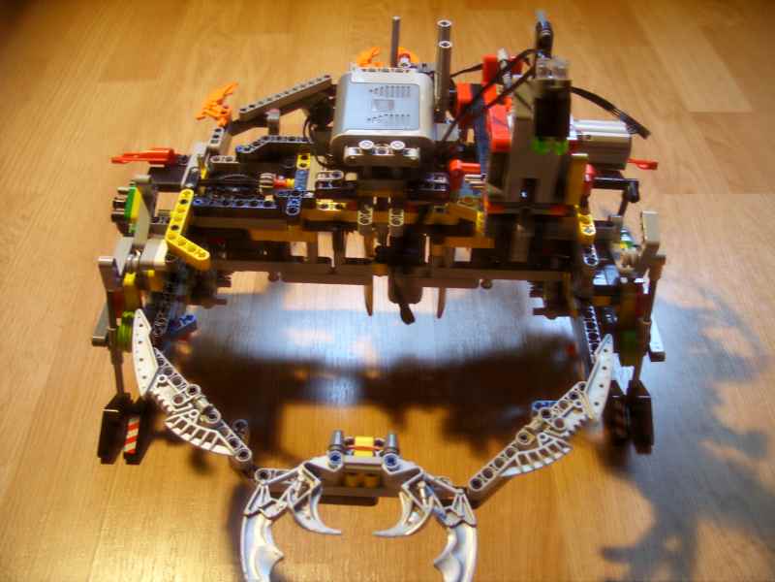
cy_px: 291
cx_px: 388
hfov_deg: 49.0
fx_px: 851
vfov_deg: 37.7
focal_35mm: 38
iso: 50
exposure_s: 1/2
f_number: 2.8
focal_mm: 7.8
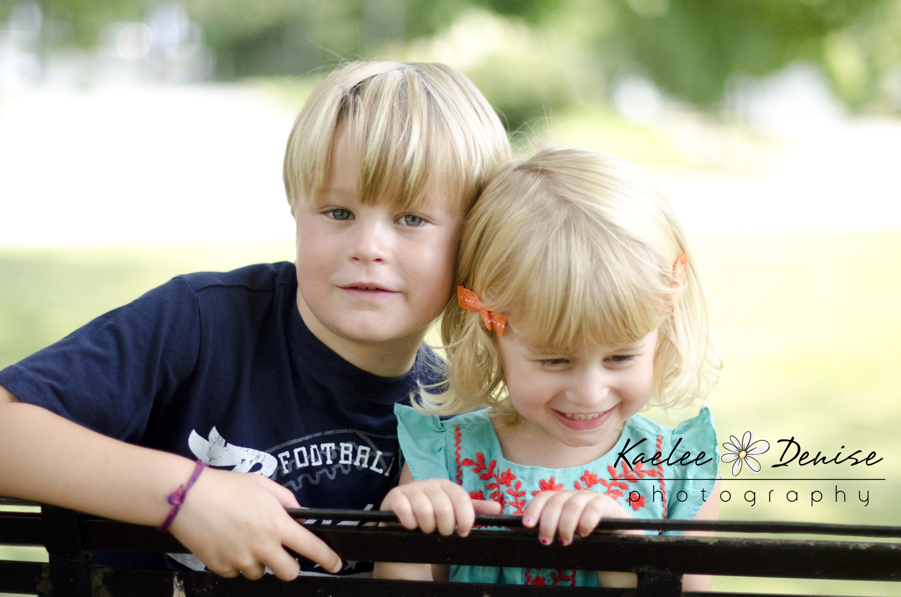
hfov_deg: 27.0
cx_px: 450
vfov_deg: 18.1
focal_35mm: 75
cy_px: 298
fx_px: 1873
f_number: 1.4
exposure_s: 1/5000
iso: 400
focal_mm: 50
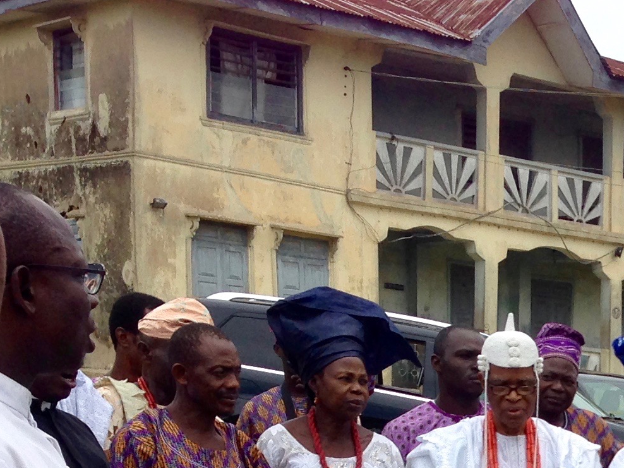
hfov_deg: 17.1
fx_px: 1965
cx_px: 790
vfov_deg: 12.7
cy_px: 772
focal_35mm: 109
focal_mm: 4.12
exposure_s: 1/1022
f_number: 2.4
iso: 50
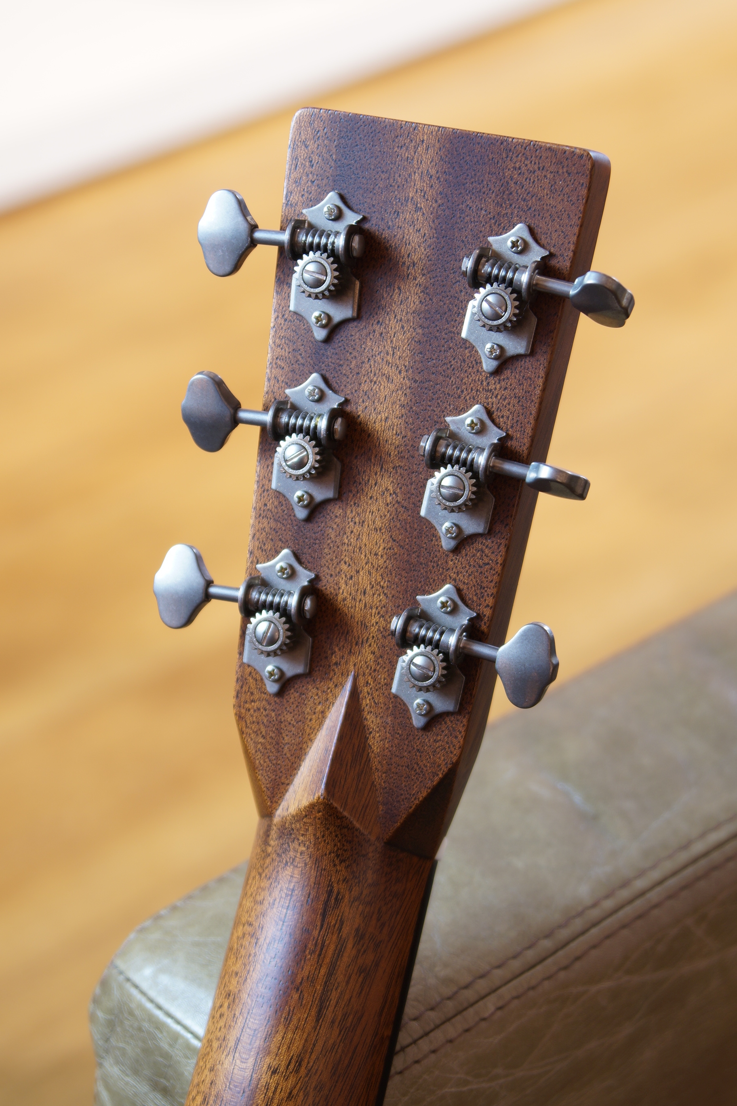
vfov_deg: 22.6
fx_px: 2764
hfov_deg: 15.2
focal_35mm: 90
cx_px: 368
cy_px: 553
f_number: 4.5
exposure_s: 1/5
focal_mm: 60
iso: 100
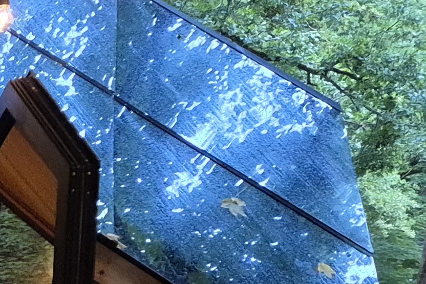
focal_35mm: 115
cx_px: -517
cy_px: 370
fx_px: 1361
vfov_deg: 11.6
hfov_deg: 13.9
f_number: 1.8
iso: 1250
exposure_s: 1/50
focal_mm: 5.4
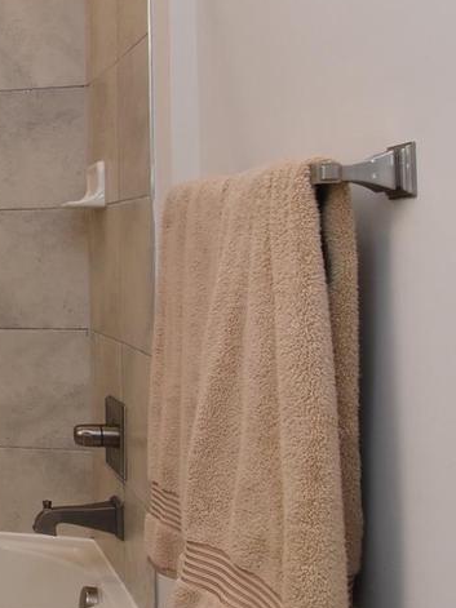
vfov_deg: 36.1
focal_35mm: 53
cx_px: -433
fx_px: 931
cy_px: 253
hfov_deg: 18.7
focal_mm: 12
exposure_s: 1/80
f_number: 9
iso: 800
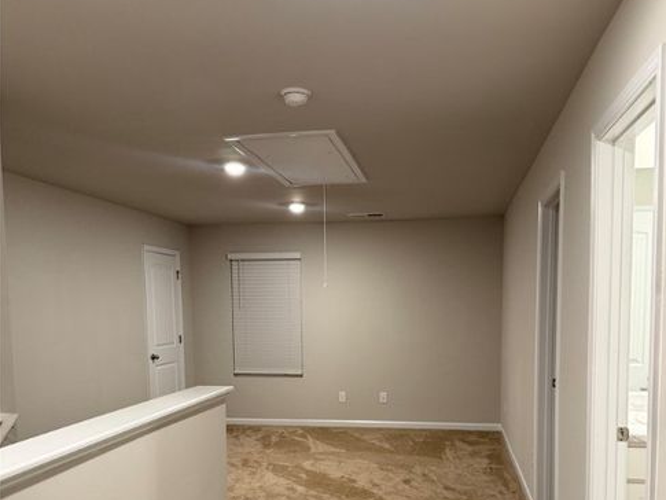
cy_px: 372
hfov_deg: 55.3
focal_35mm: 33
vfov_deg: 41.8
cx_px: 342
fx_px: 635
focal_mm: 6.76
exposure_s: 1/60
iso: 250
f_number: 1.78
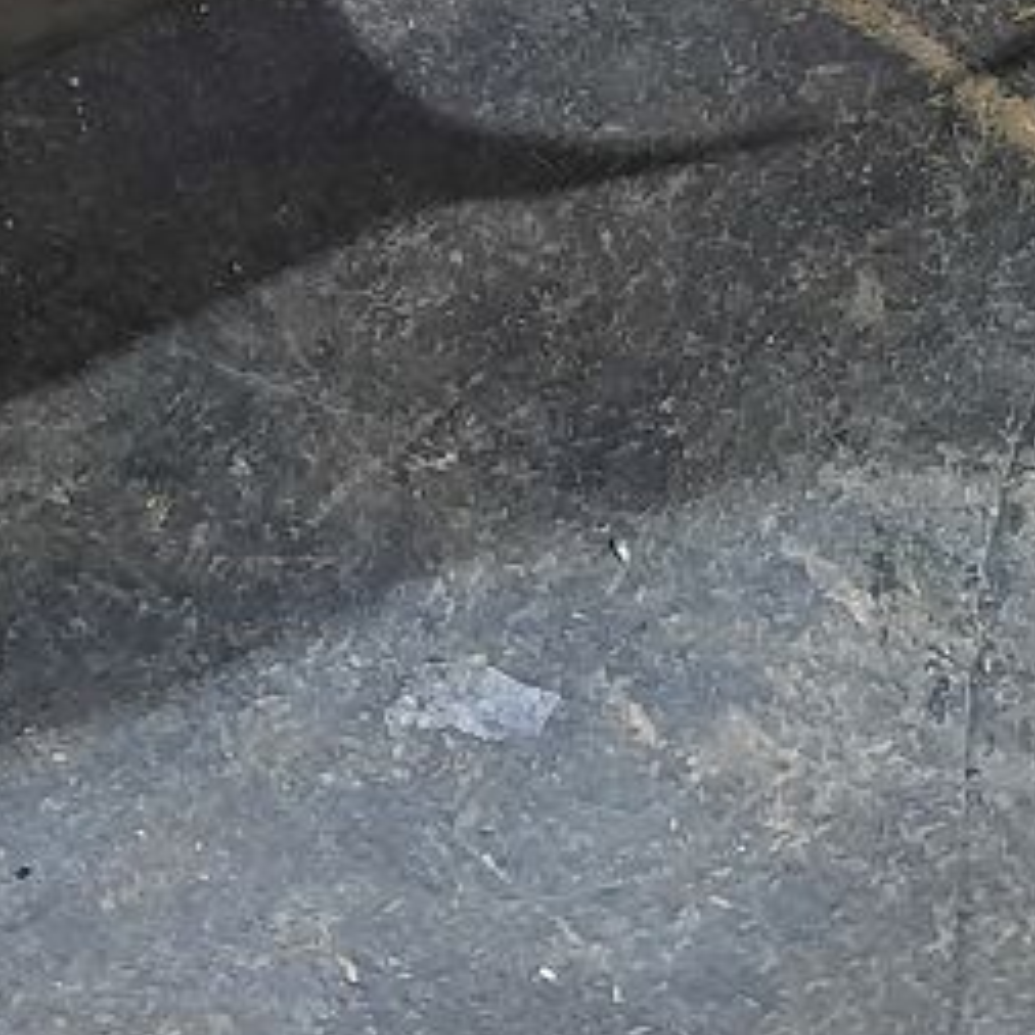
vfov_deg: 16.2
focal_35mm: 105
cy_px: -25
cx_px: 307
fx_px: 3552
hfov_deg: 16.5
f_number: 2
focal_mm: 4.6
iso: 400
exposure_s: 1/50
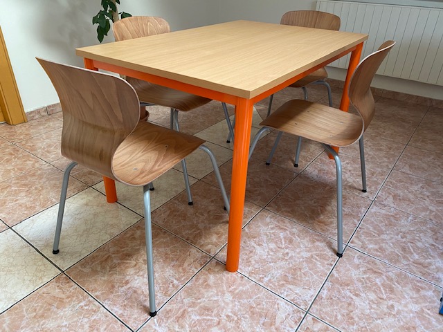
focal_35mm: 26
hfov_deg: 67.3
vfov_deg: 53.1
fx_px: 333
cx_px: 222
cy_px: 166
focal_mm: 4.25
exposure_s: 1/60
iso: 200
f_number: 1.8
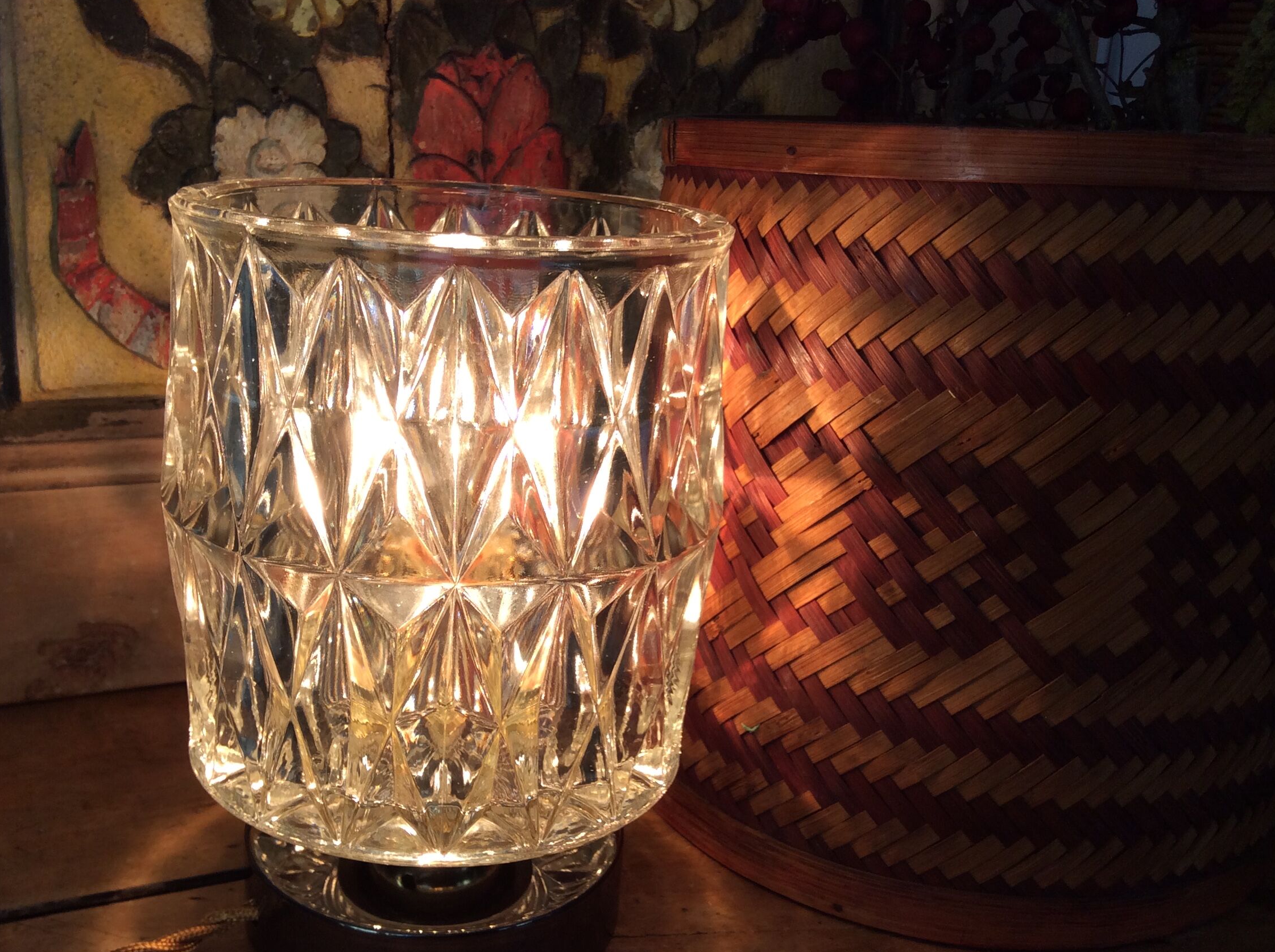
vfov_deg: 38.5
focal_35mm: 37
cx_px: 544
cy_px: 544
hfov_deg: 50.0
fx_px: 1361
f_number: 2.4
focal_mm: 3.3
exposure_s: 1/261
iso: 32
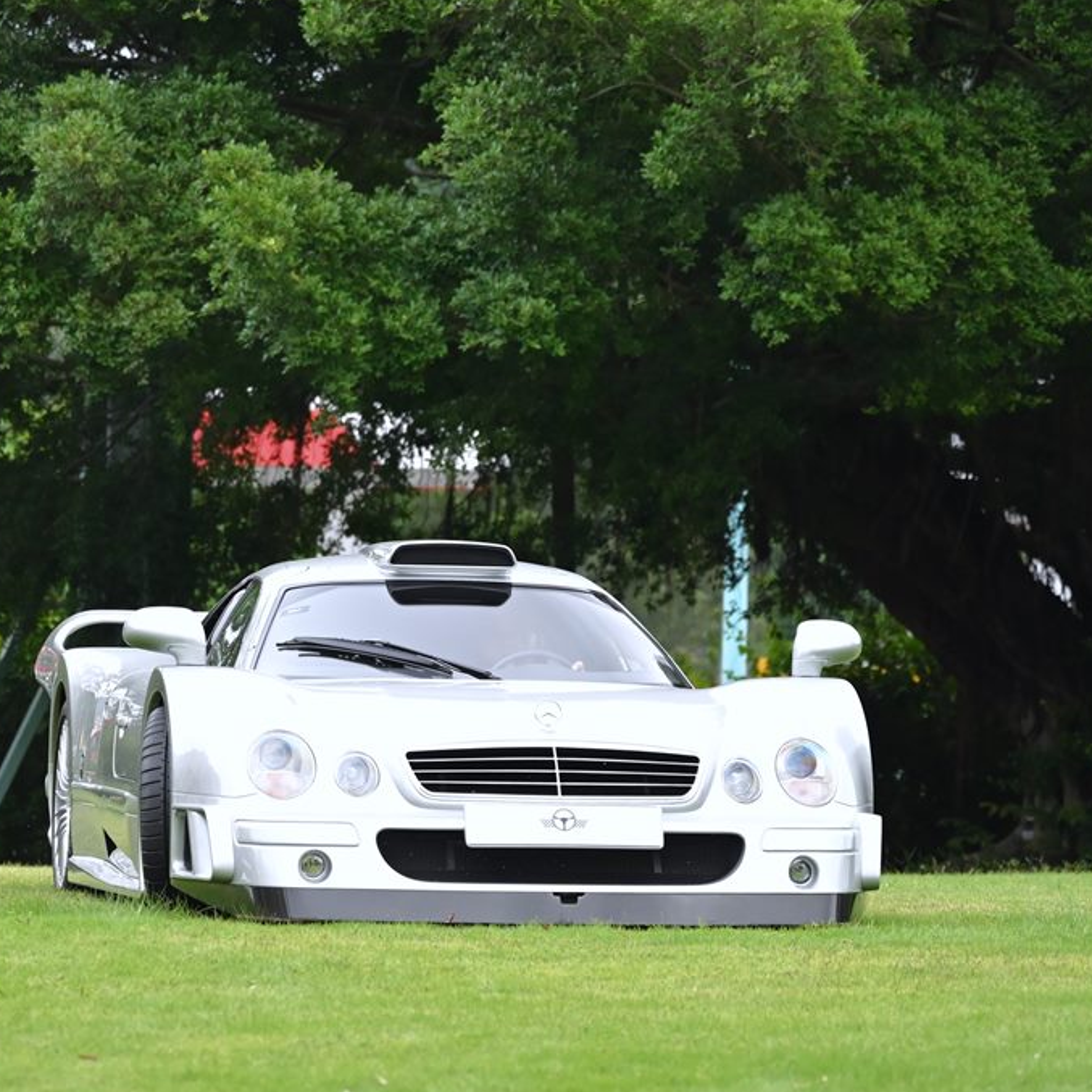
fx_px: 3212
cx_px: 647
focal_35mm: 90
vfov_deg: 19.3
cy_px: 546
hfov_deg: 19.3
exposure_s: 1/1000
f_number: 2.8
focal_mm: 70
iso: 800
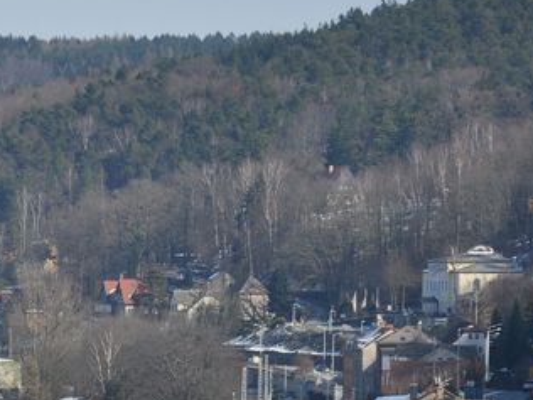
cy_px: 469
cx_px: -199
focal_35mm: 308
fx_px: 4742
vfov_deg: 4.8
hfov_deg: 6.4
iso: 250
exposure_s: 1/640
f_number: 9
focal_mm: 66
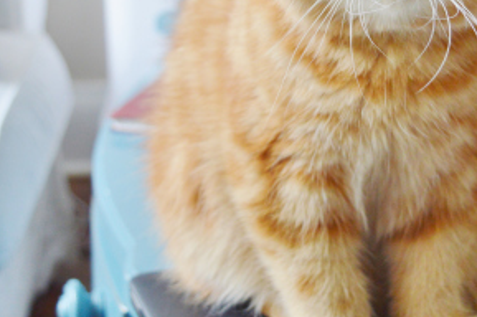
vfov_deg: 15.1
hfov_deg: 22.8
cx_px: 309
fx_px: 1178
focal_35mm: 89
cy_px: 11
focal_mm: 24
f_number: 4
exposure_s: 1/50
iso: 400
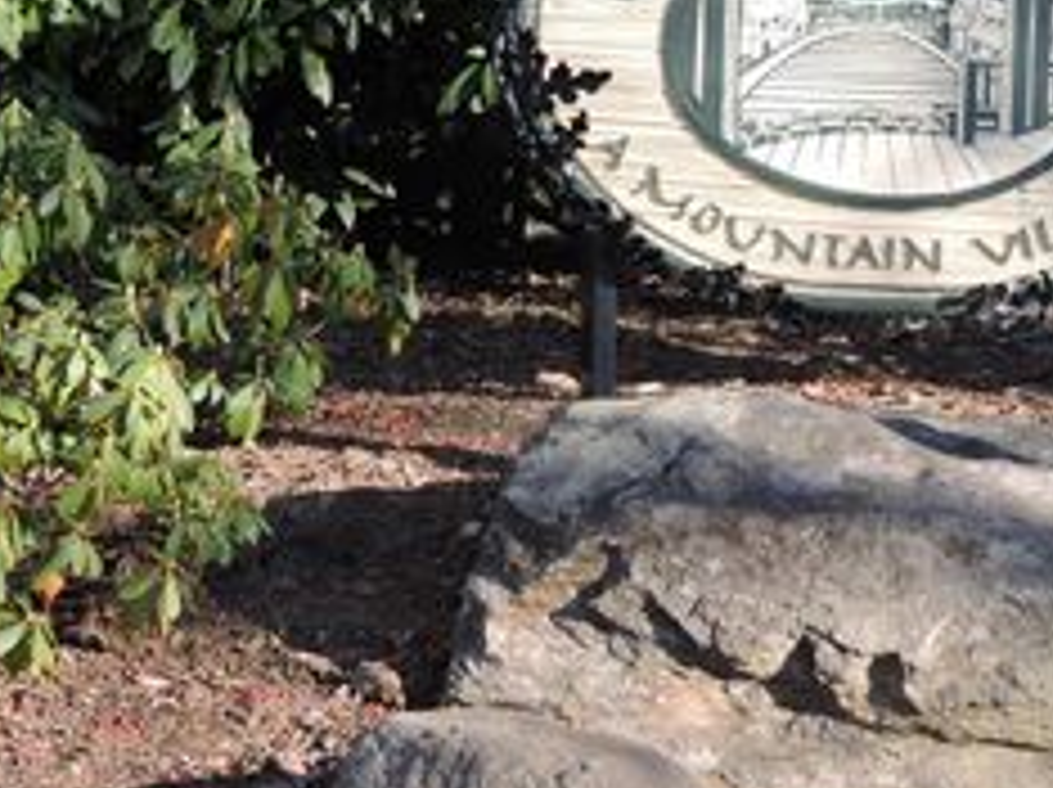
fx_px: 5531
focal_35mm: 182
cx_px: 914
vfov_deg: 8.1
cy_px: 250
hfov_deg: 10.8
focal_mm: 15.2
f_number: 4
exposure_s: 1/160
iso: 100
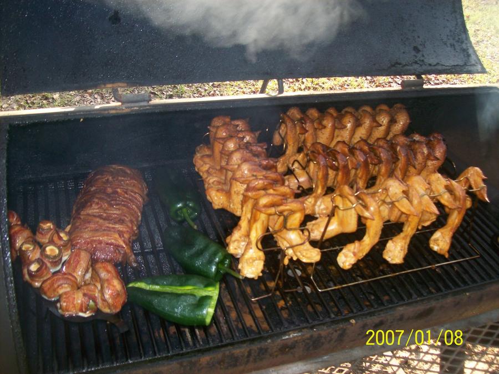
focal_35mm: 36
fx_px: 519
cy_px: 187
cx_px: 250
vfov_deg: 39.6
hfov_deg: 51.4
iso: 80
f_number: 2.7
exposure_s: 1/64
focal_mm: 6
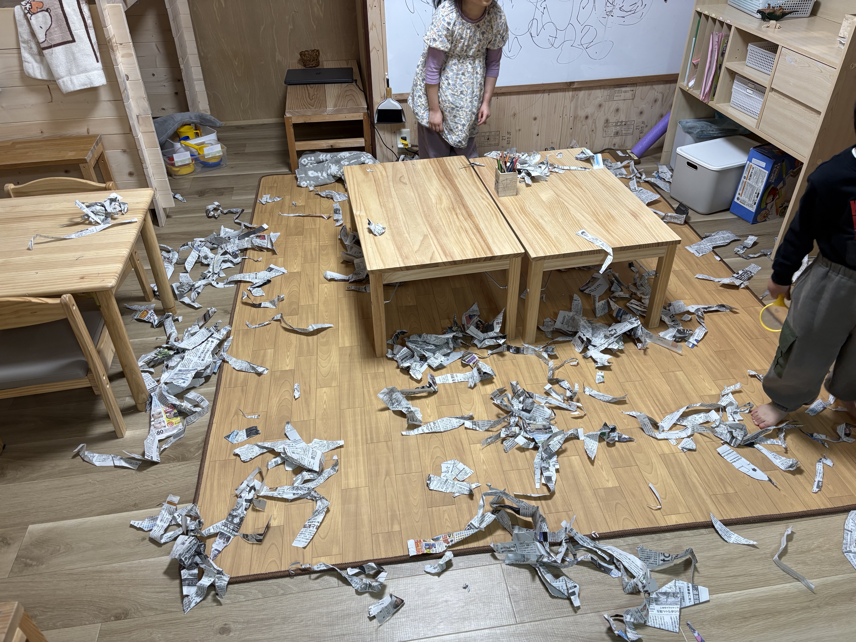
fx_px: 643
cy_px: 321
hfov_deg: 67.3
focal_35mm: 26
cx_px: 428
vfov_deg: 53.1
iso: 125
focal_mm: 5.96
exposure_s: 1/80
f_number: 1.6
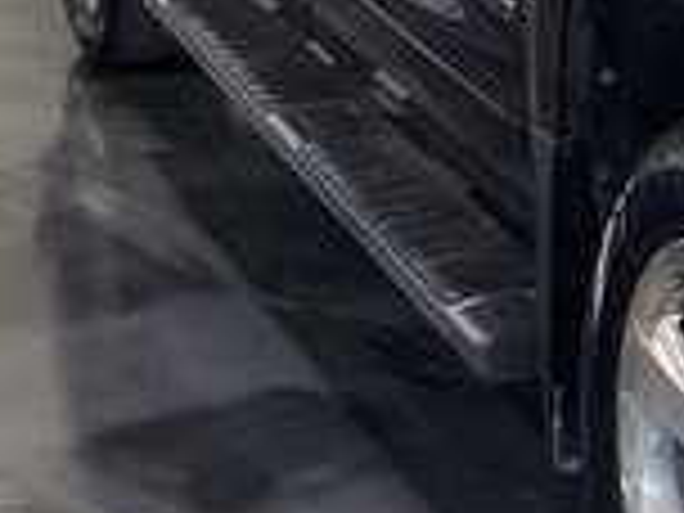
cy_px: -198
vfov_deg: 11.4
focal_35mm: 126
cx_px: 1154
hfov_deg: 14.2
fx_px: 2490
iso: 80
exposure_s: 1/120
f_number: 1.8
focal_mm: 4.25
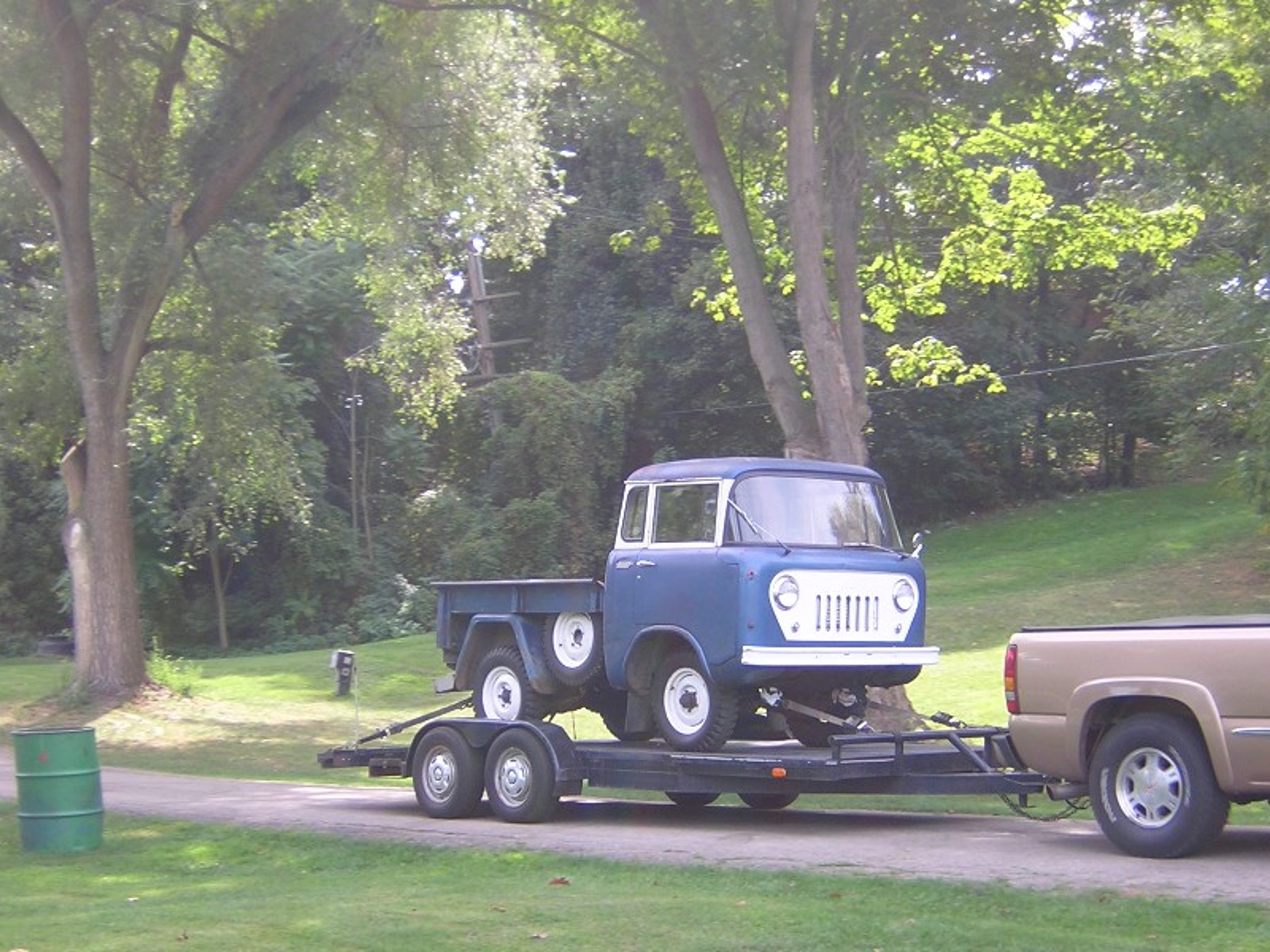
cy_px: 476
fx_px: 2421
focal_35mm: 66
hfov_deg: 29.4
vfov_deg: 22.3
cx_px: 635
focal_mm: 8.6
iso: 100
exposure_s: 1/74.3
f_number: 3.5
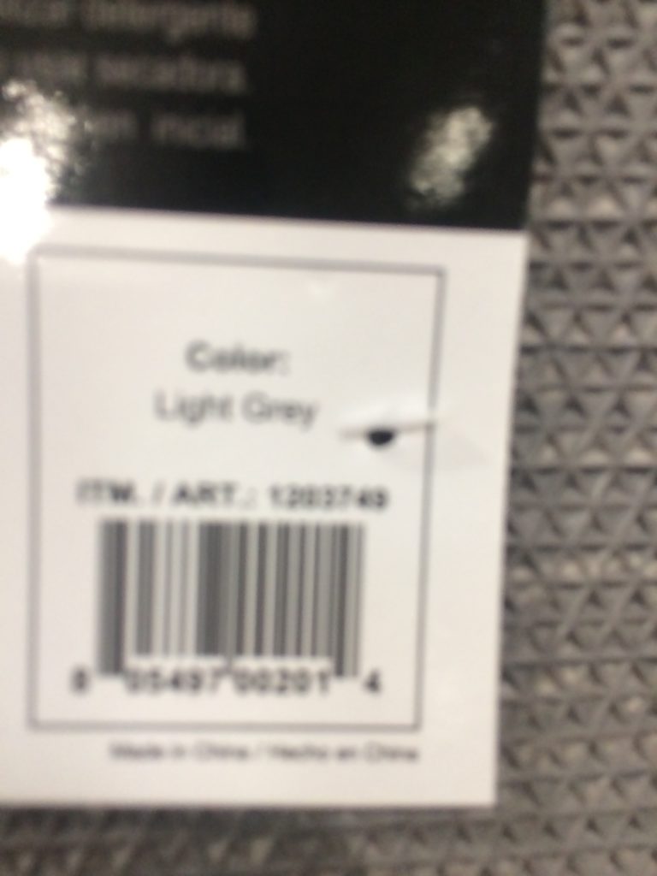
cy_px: 438
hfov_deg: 48.2
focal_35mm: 29
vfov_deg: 61.7
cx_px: 328
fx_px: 734
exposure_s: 1/100
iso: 200
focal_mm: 4.15
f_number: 2.2
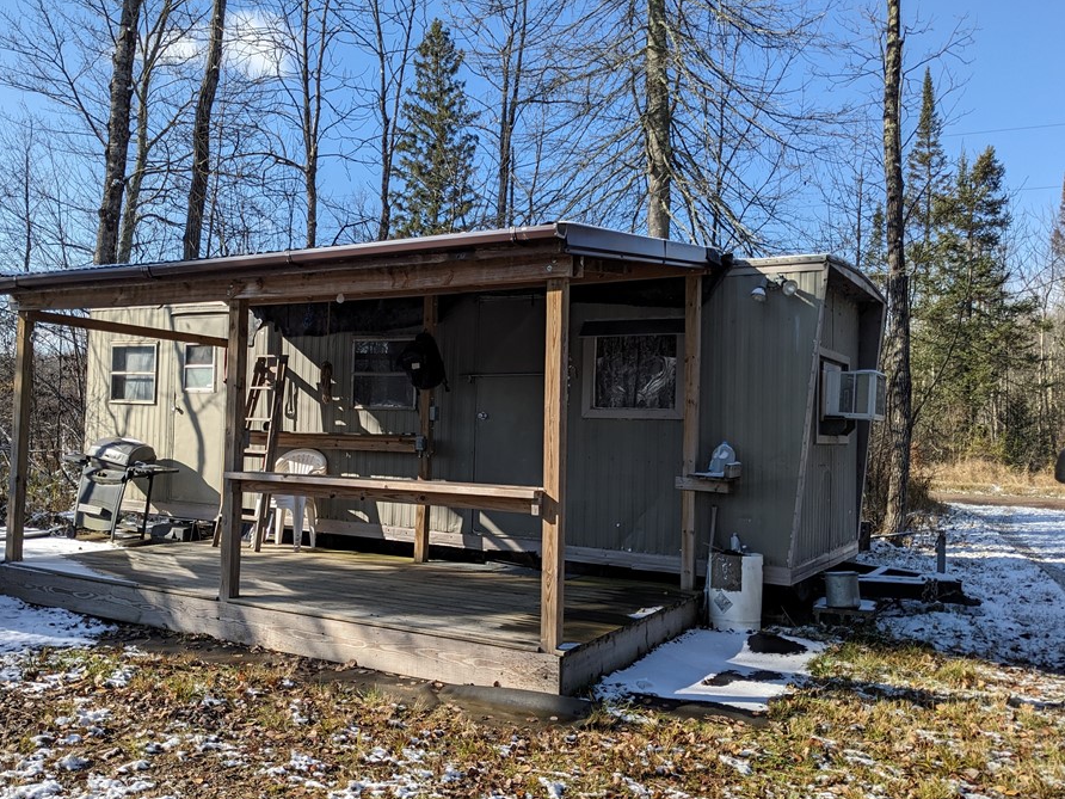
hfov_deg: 58.2
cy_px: 375
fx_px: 954
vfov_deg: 45.4
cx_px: 475
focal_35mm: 31
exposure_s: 1/2347
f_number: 1.73
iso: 53
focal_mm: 4.38
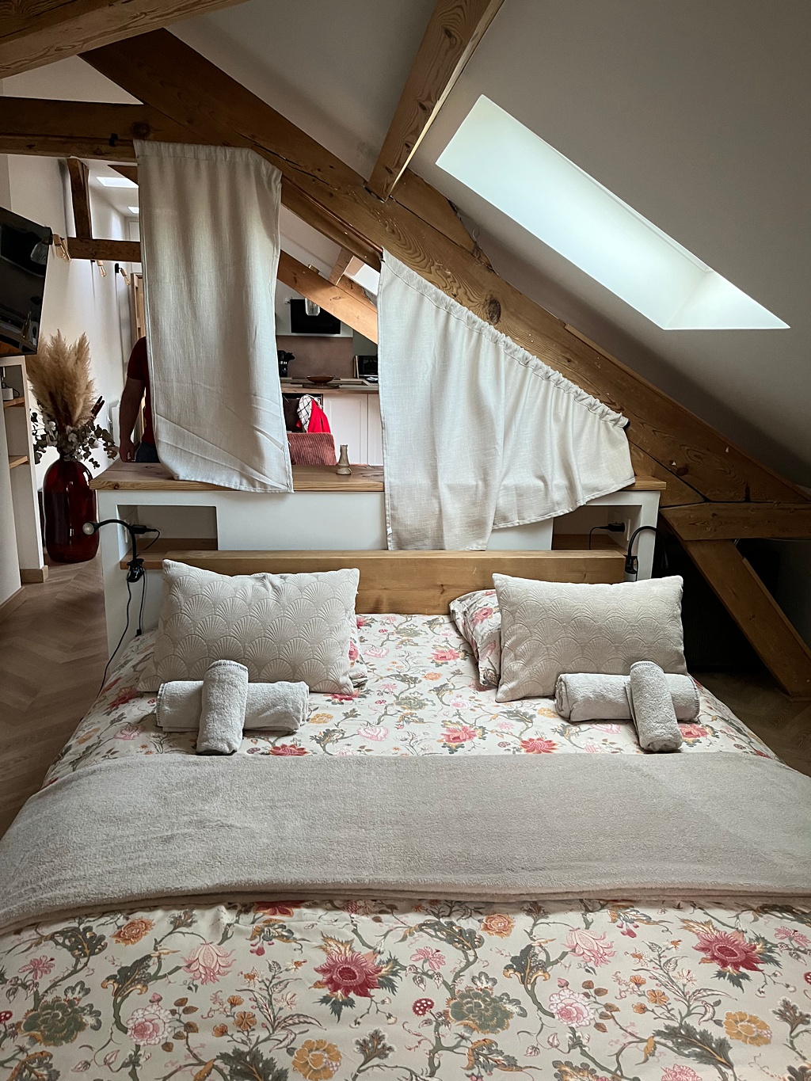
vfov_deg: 67.3
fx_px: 812
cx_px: 406
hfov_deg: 53.1
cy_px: 540
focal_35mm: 26
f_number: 1.6
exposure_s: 1/60
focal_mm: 5.1
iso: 200
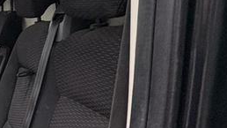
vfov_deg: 22.6
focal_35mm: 53
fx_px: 319
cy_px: 82
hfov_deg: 26.2
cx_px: -128
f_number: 2.2
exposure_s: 1/89
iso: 250
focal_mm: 2.22
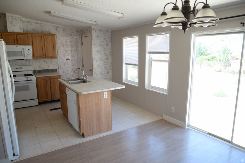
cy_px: 82
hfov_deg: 73.7
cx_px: 122
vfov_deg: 53.2
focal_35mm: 24
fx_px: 163
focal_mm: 24
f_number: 4
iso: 1000
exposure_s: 1/400
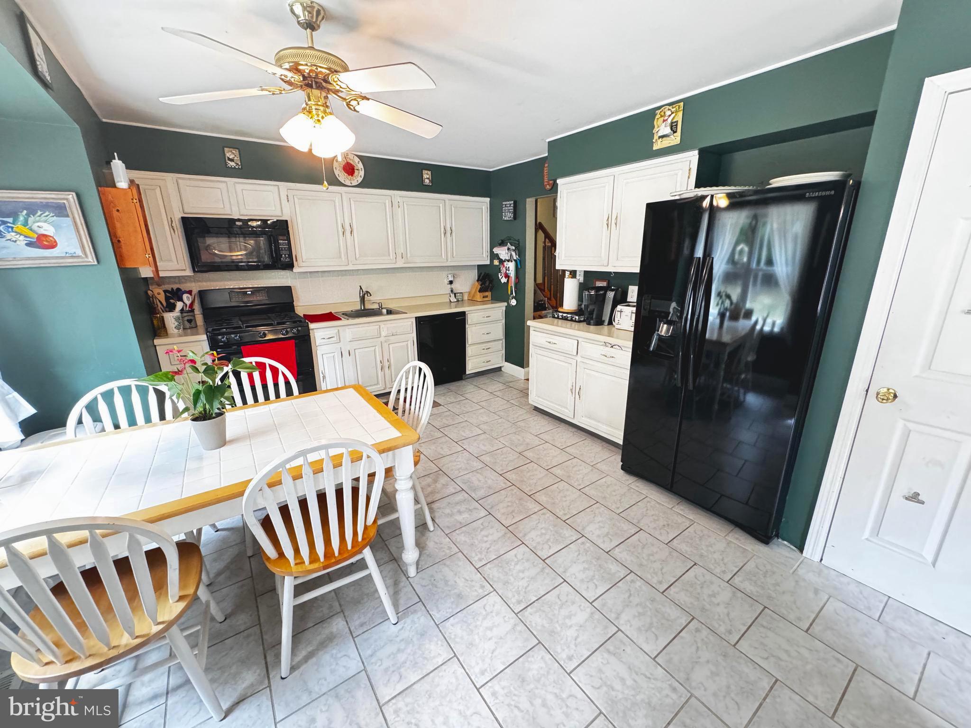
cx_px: 486
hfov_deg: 102.1
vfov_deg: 85.7
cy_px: 364
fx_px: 393
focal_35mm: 14
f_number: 2.2
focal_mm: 2.22
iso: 1000
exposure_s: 1/60
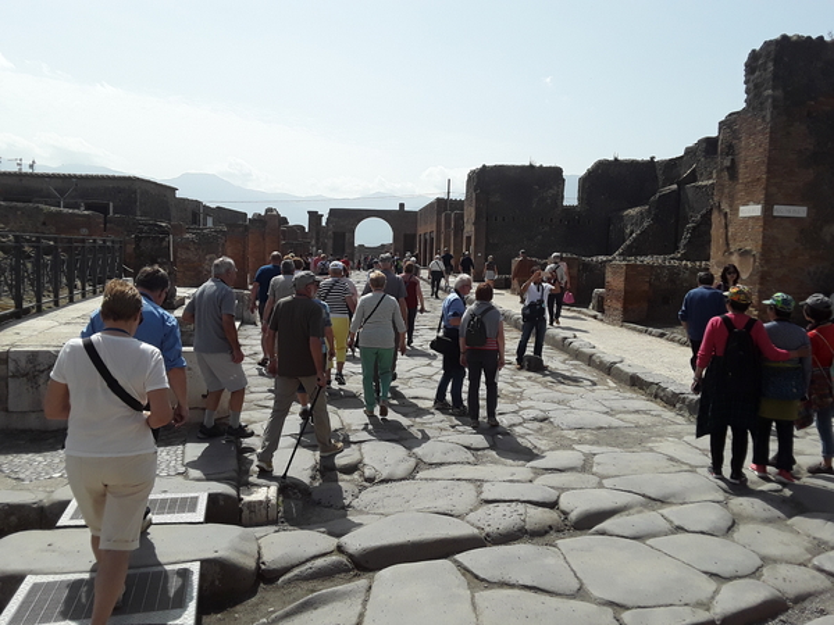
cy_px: 312
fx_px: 651
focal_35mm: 27
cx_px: 417
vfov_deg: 51.4
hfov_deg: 65.3
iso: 40
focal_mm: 2.91
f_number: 1.9
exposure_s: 1/2283
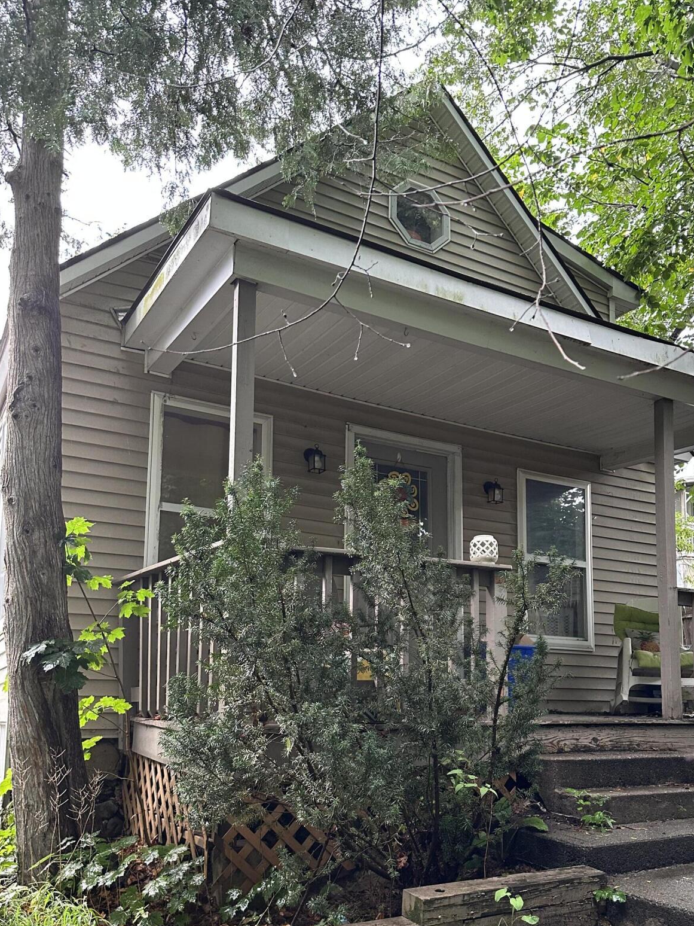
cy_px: 589
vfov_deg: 57.5
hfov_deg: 45.0
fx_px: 829
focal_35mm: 31
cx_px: 437
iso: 320
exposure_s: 1/60
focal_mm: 6.86
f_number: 1.78
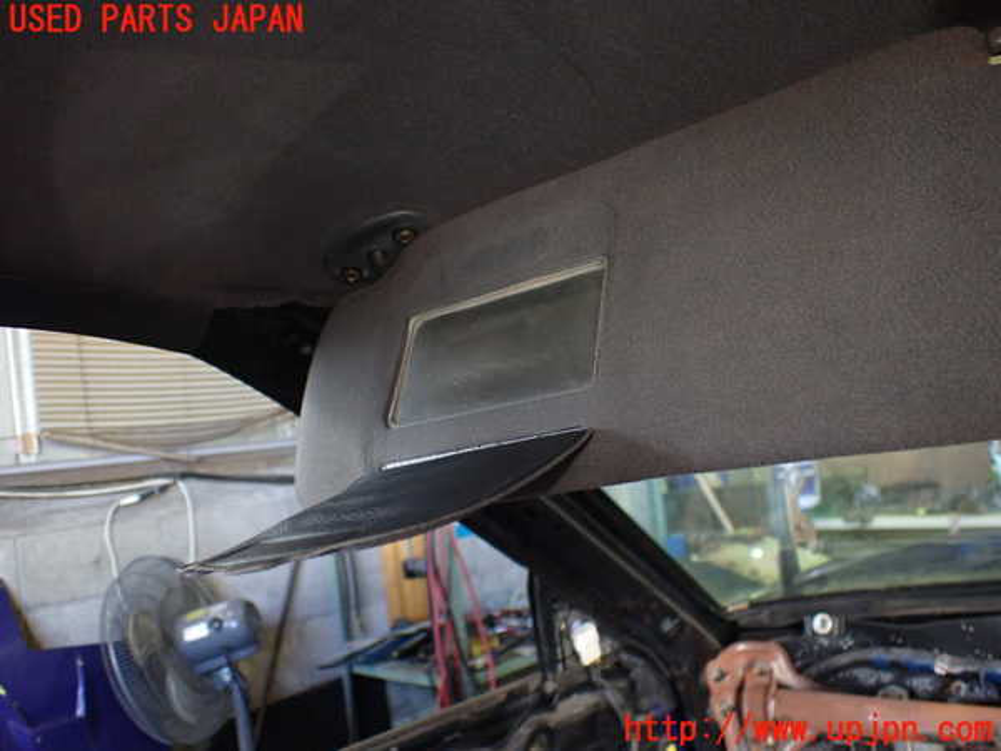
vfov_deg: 46.8
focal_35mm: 30
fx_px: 868
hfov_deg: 60.0
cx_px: 500
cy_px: 376
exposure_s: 1/80
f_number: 2.3
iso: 800
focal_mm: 5.4
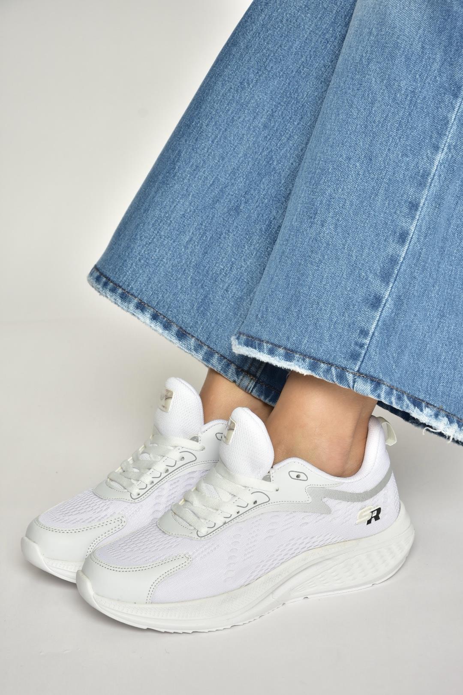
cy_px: 348
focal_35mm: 99
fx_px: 1910
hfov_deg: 13.8
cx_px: 232
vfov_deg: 20.6
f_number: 7.1
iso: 100
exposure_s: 1/125
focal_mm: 66
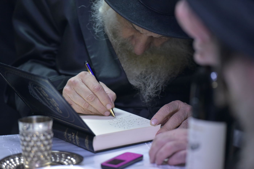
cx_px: 127
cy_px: 84
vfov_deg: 6.9
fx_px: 1411
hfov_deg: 10.3
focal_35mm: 200
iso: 3200
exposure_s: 1/250
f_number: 2.8
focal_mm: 200
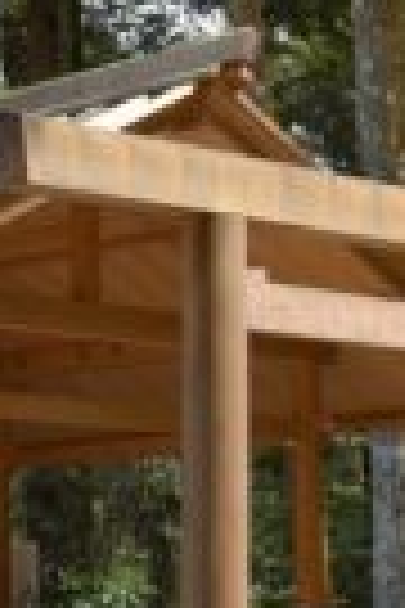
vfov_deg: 14.6
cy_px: 446
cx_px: -315
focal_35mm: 140
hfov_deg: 9.3
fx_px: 2366
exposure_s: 1/100
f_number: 7.1
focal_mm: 21
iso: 100
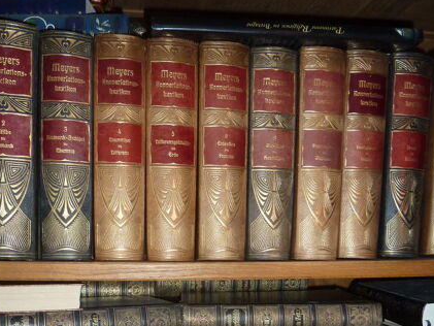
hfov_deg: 49.0
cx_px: 215
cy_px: 267
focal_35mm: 38
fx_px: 477
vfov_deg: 36.3
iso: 200
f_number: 3.3
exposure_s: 1/8
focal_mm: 4.1
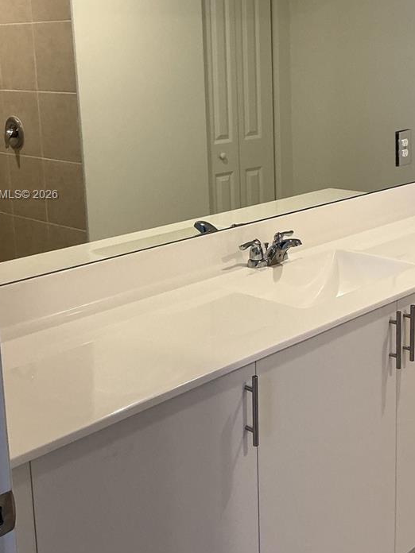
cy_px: 195
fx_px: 799
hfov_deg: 29.0
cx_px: 269
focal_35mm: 50
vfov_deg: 37.9
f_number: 1.8
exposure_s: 1/60
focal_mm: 3
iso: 64
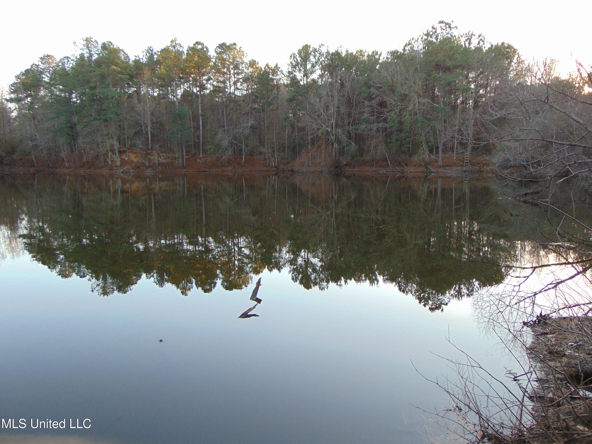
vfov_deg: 54.9
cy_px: 222
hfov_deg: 69.4
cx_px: 296
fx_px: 428
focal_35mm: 25
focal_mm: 4.5
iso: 80
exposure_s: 1/80
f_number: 3
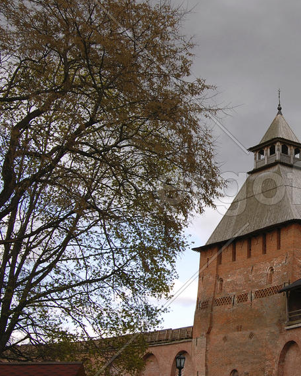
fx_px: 668
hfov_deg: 24.5
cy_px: 188
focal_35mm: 60
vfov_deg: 31.5
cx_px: 283
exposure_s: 1/40
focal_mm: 28
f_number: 9
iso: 200
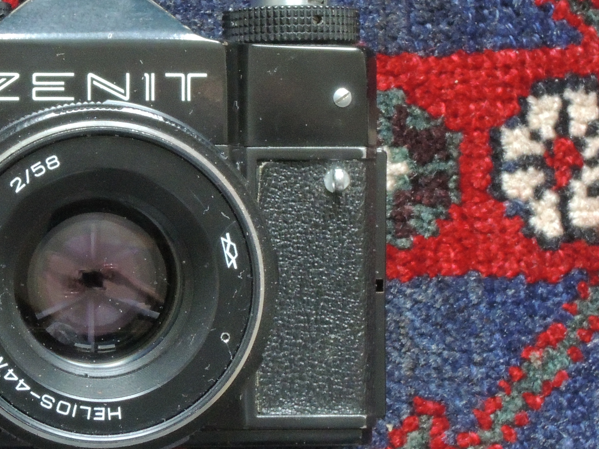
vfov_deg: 9.1
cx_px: 29
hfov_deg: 12.0
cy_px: 214
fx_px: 2821
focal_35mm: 163
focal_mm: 15.2
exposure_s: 1/2
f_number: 8
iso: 800
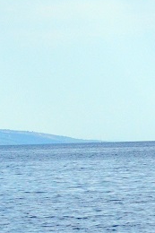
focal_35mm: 403
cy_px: 100
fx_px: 2606
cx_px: 433
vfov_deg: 5.1
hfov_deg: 3.3
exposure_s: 1/8000
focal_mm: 70
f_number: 5.6
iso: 1000
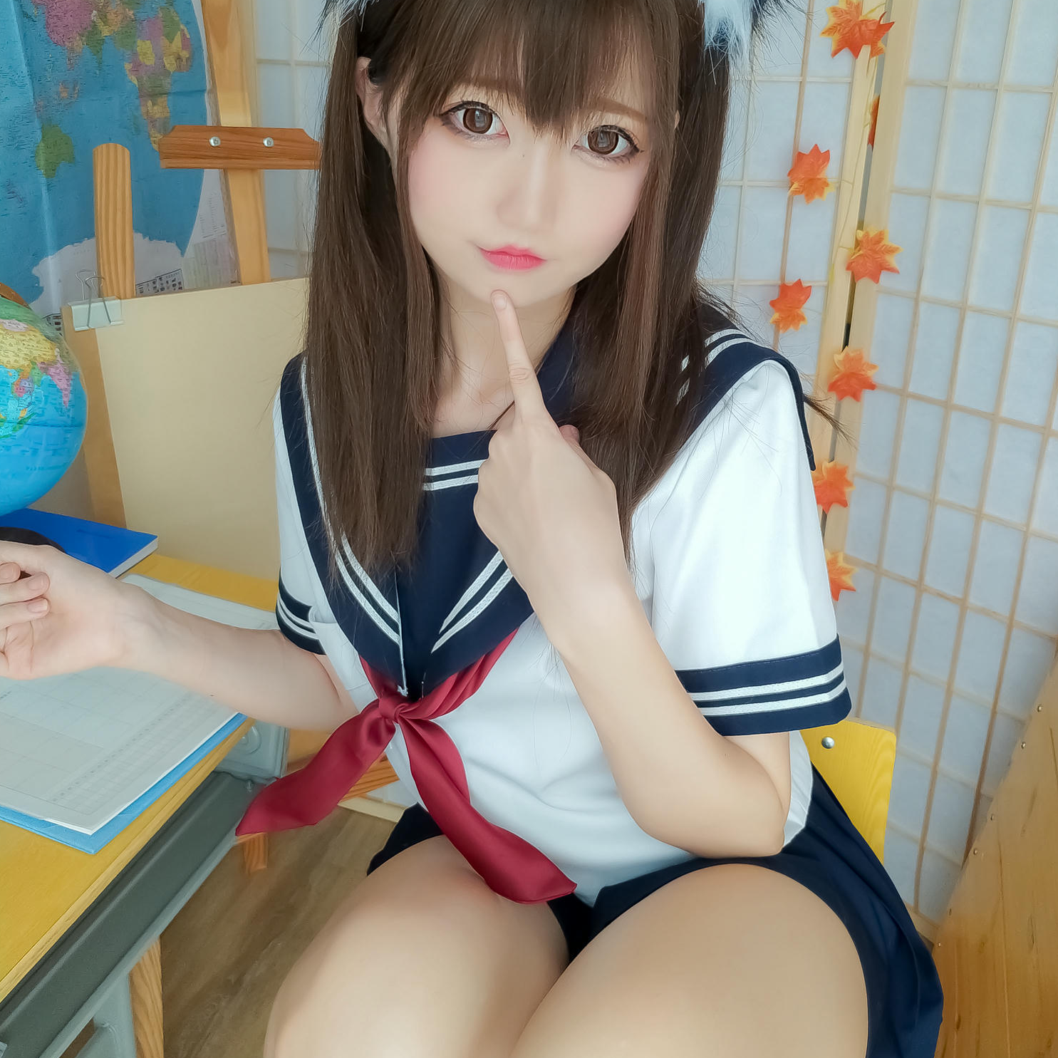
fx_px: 1037
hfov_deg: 54.0
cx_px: 534
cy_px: 446
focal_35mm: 30
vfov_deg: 53.8
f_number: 1.8
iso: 64
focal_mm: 4.36
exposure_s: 1/50
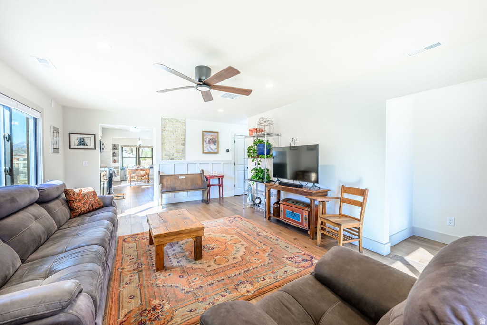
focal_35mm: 14
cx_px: 244
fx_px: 189
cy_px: 162
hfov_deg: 104.2
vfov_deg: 81.2
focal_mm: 14
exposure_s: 1/200
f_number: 8
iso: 200
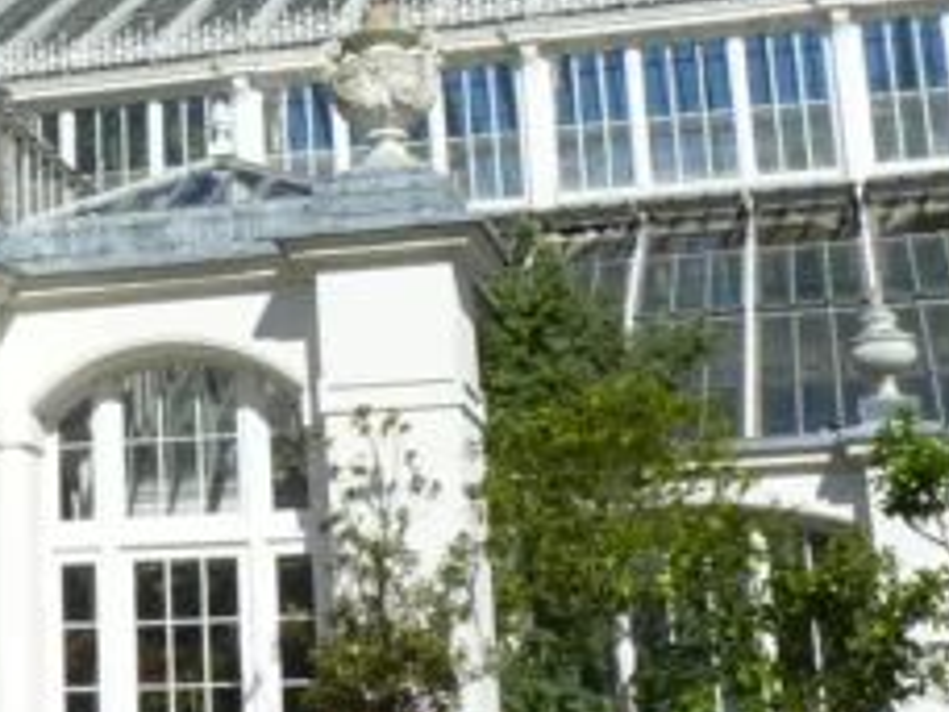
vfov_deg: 16.1
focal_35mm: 91
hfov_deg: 20.4
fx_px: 2495
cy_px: 104
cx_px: -129
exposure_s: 1/500
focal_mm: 4.8
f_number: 5.6
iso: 80
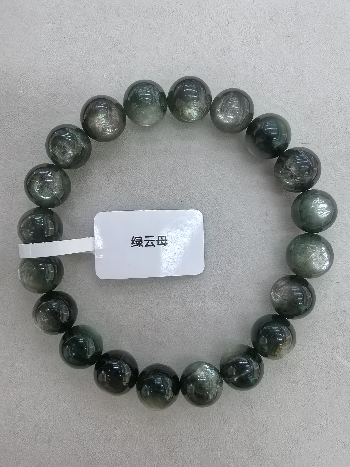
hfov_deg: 51.4
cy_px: 234
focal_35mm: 27
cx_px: 175
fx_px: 364
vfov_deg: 65.3
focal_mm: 1.68
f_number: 2.2
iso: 100
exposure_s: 1/100
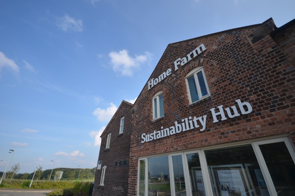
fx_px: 123
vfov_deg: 77.1
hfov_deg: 100.5
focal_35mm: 15
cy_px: 98
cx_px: 148
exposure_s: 1/640
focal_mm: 10
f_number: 4
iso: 100
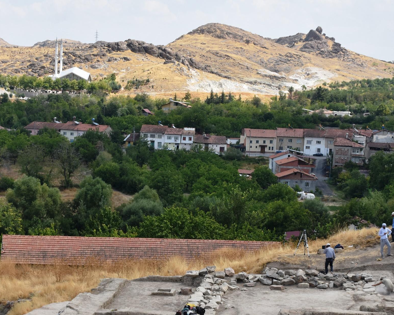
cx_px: 183
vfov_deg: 17.6
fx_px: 1015
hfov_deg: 22.0
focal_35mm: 87
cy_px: 220
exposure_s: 1/500
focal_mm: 32
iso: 200
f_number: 8
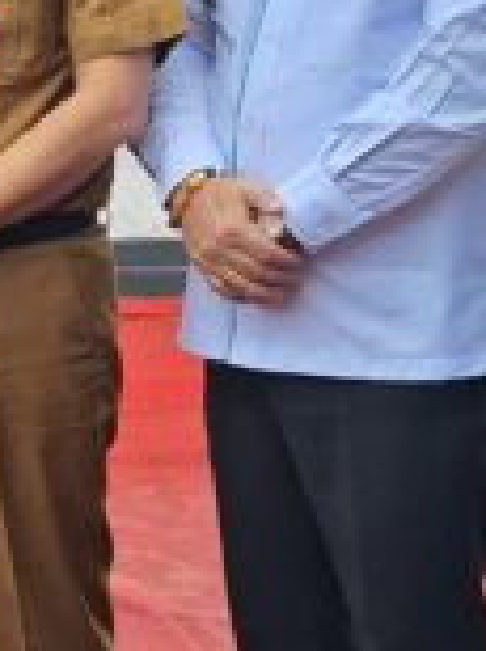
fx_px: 2159
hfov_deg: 12.4
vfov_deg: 17.1
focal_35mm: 115
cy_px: 190
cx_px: -190
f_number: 1.8
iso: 40
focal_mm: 5.54
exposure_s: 1/303
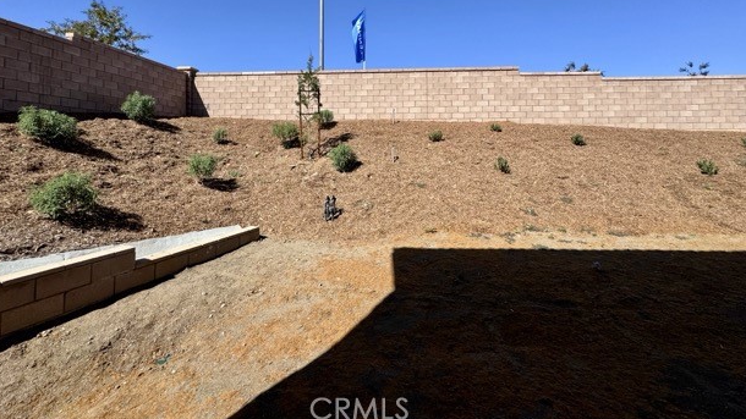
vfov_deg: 65.0
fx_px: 316
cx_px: 377
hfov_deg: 99.4
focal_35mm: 16
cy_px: 133
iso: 50
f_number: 2.2
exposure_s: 1/2208
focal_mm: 2.22
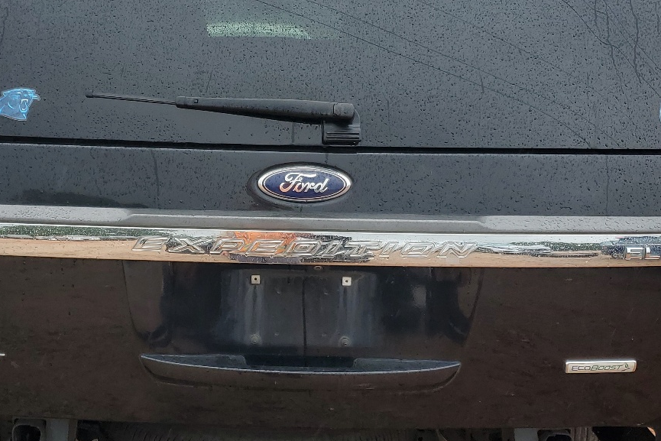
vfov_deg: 27.0
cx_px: 273
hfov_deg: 39.5
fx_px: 918
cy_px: 211
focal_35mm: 50
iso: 50
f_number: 1.5
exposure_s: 1/222
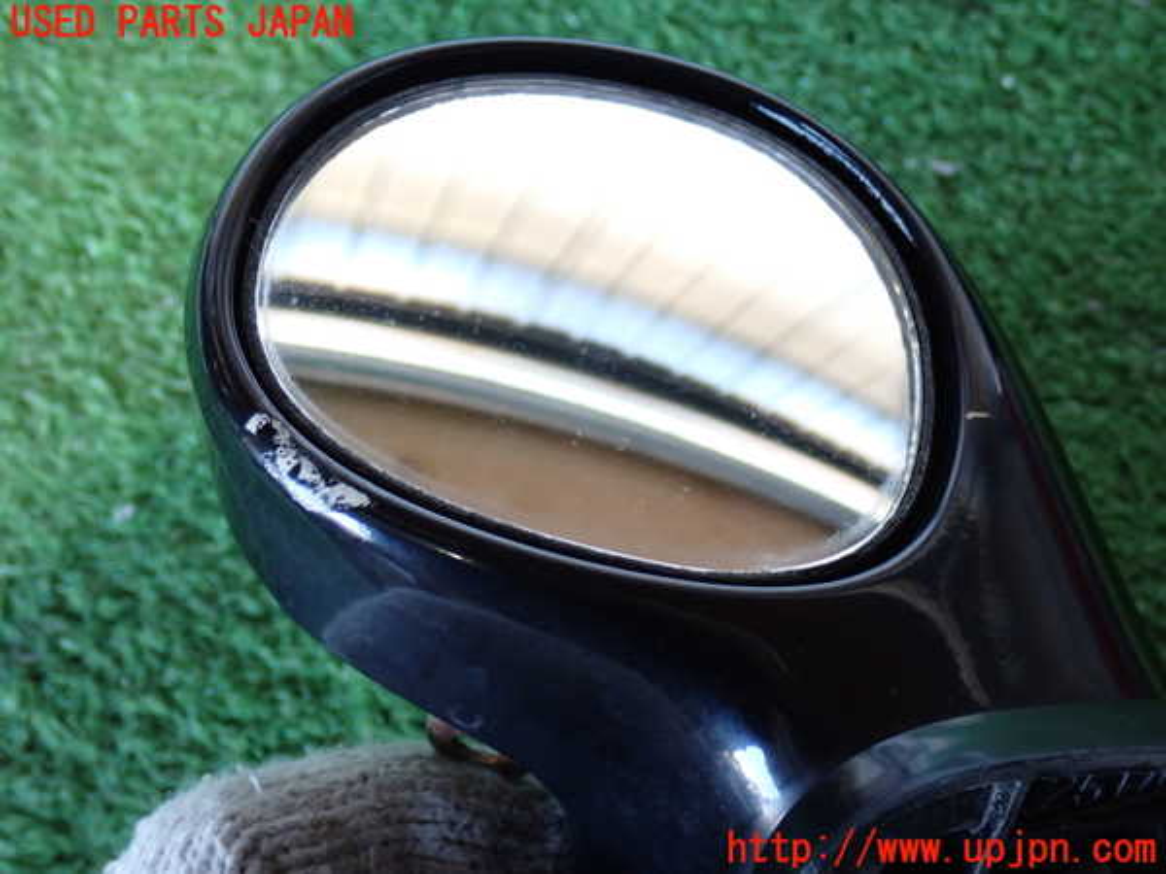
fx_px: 1819
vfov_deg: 27.0
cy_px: 437
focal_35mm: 54
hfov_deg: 35.5
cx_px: 583
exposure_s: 1/30
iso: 800
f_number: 3.3
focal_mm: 9.65
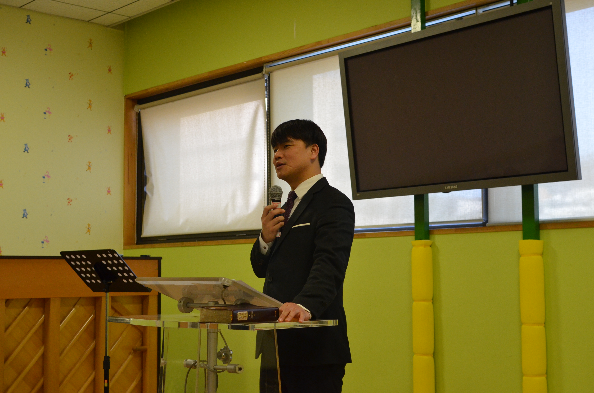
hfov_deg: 37.9
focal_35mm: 52
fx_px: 864
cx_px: 297
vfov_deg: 25.6
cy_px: 196
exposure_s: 1/100
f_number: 4
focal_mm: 35
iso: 1600
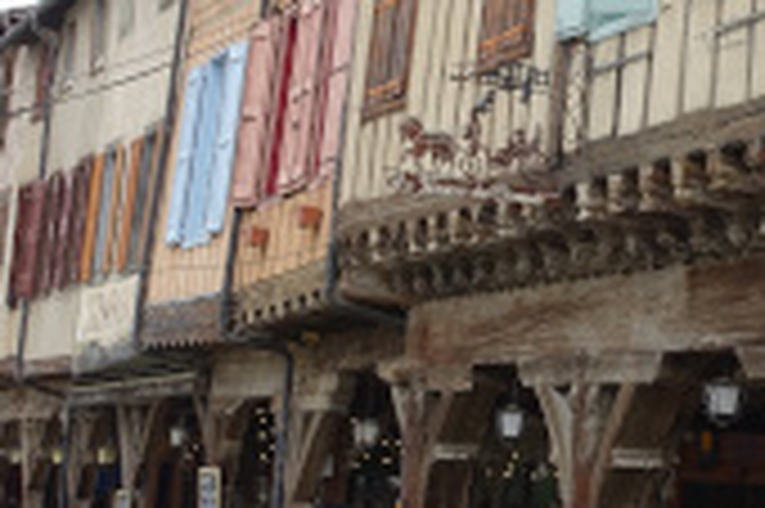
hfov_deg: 18.8
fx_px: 2250
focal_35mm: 106
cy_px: 101
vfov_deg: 12.8
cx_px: 765
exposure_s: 1/400
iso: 125
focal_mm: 13.34
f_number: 4
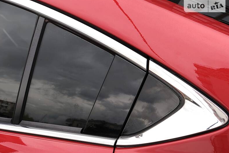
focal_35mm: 60
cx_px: 114
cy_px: 83
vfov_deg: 22.6
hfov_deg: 33.4
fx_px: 382
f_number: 2.8
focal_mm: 6.6
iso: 25
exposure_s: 1/120
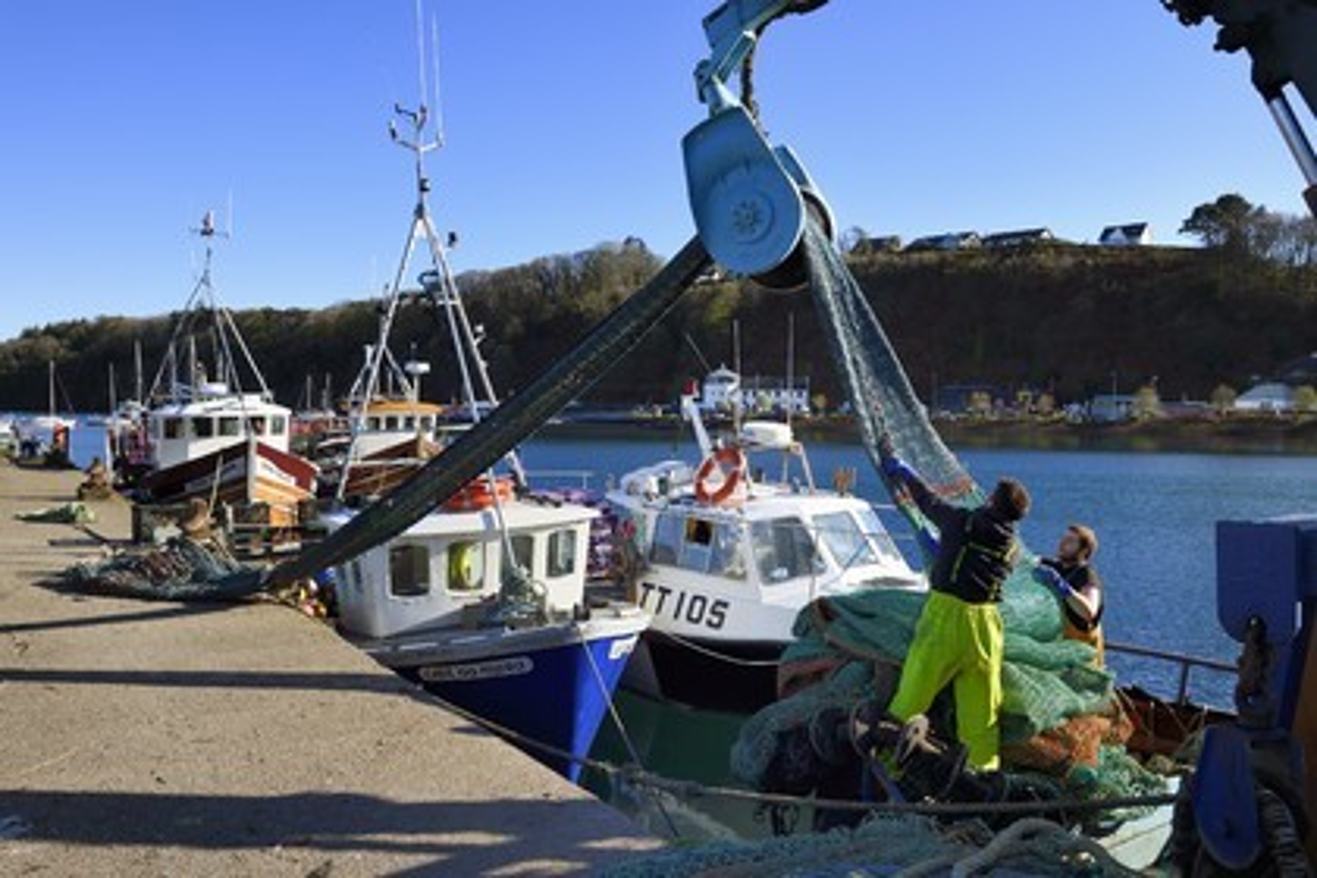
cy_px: 439
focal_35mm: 30
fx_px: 1097
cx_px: 658
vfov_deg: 43.6
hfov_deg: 61.9
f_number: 11
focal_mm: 30
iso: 200
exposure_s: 1/250
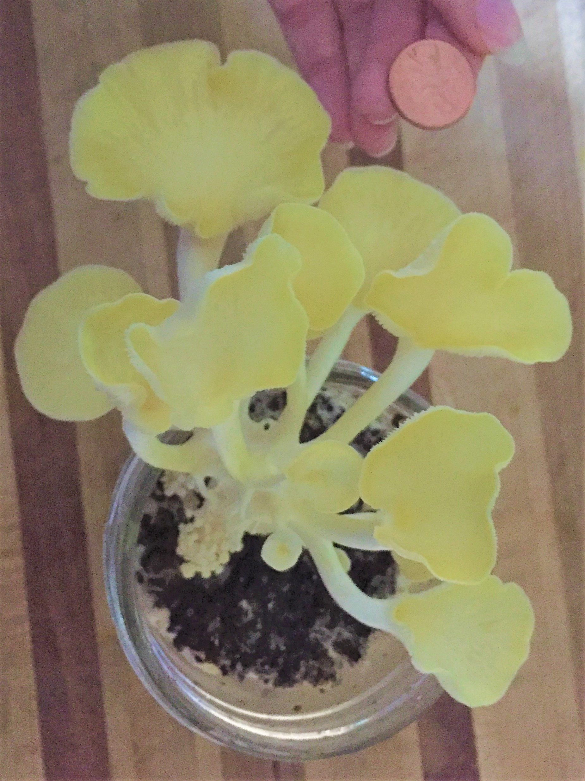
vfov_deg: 61.7
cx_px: 292
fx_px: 654
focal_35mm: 29
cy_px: 390
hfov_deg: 48.2
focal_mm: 4.15
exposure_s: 1/15
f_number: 2.2
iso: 1250
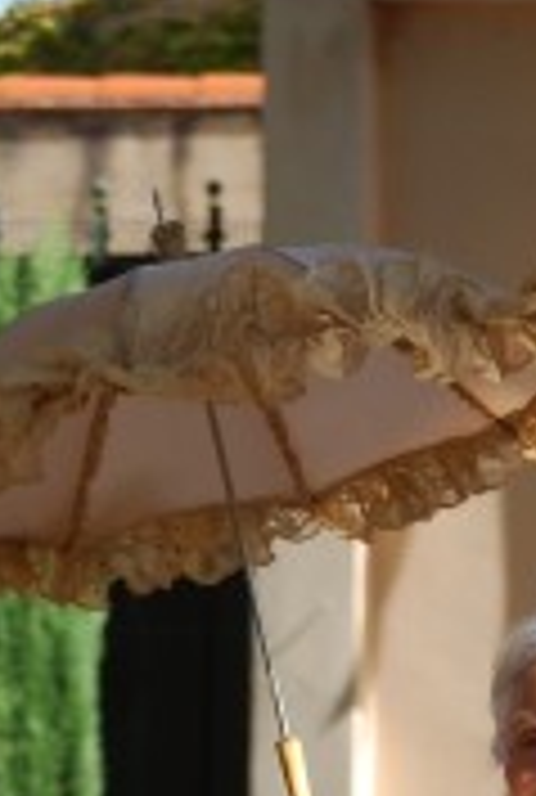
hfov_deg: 3.8
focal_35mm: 368
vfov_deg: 5.5
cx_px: 588
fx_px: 8170
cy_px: 1354
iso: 180
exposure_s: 1/500
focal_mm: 68
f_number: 5.6
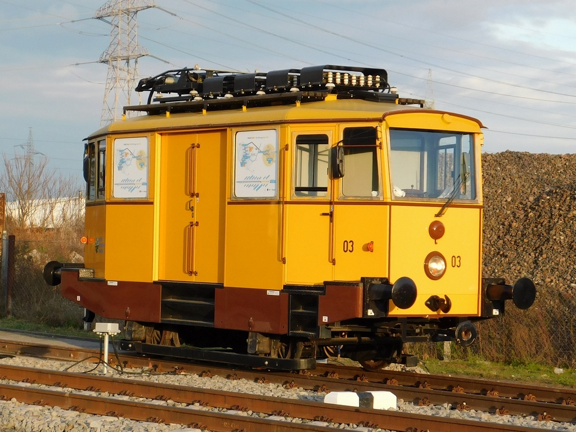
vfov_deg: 20.7
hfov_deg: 27.4
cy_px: 216
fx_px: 1181
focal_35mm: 71
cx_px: 288
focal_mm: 12.6
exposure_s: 1/250
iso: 125
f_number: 4.3
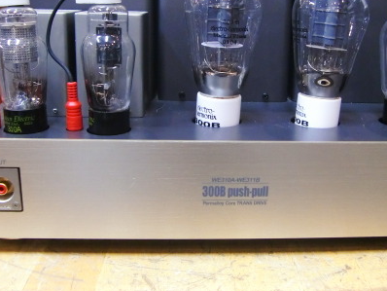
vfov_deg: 32.0
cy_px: 102
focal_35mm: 45
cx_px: 225
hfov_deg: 41.9
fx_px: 503
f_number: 2.6
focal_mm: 4.9
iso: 400
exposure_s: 1/25
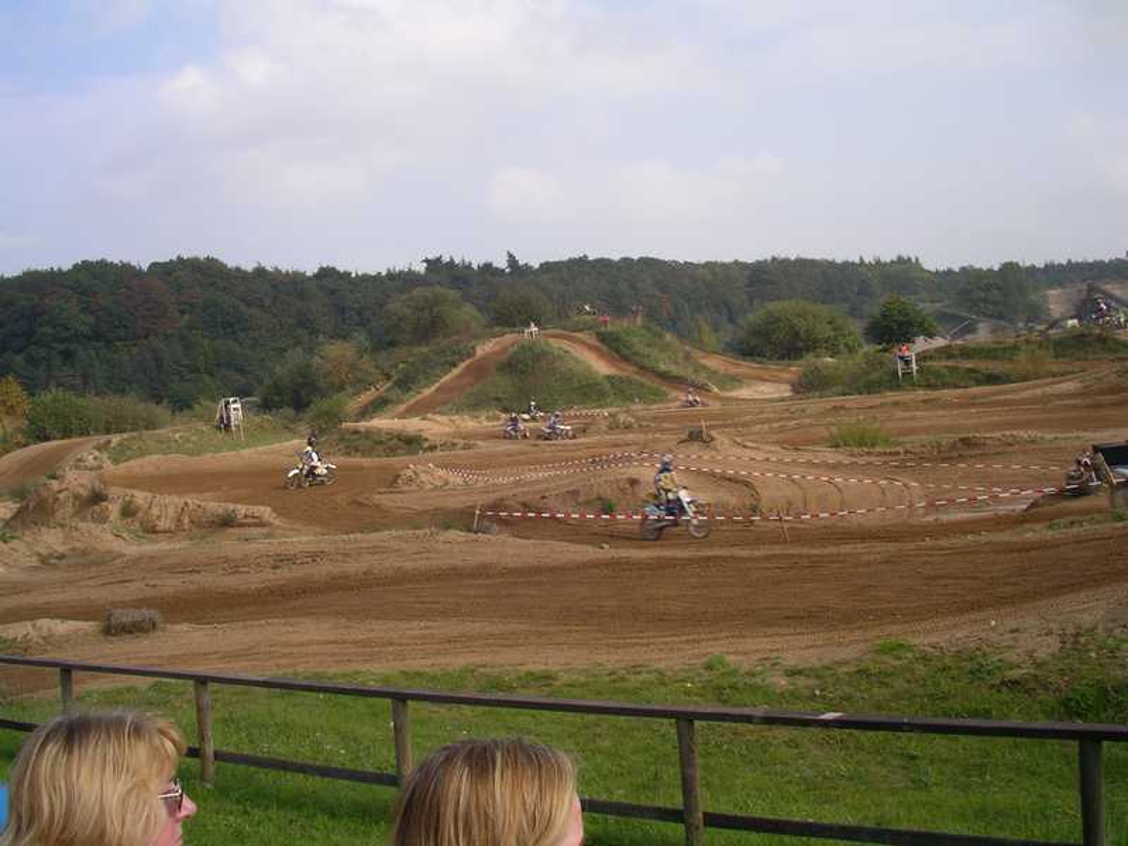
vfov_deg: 38.7
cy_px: 423
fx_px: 1206
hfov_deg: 50.1
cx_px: 564
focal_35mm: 37
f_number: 6.9
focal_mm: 5.7
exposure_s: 1/100
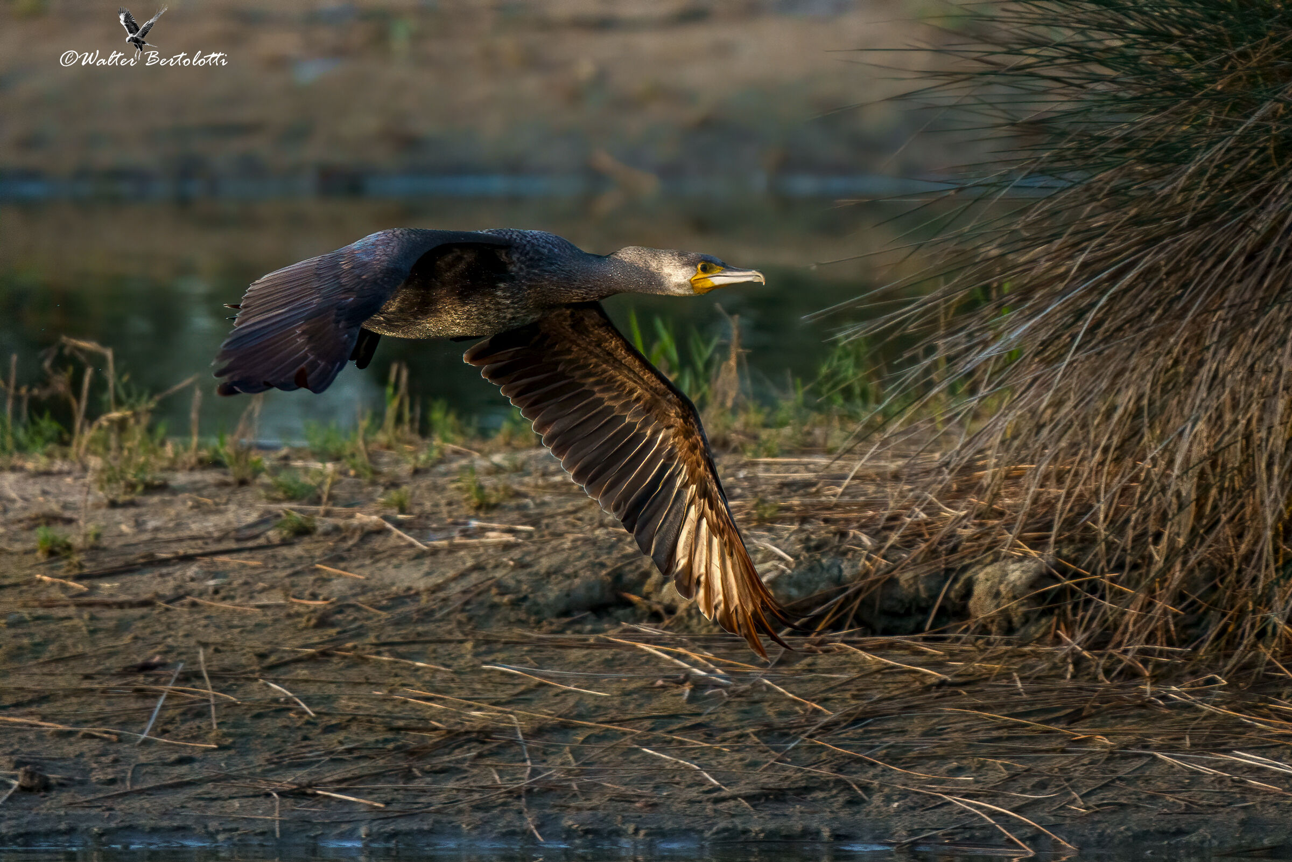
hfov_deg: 3.4
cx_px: 646
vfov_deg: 2.3
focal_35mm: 600
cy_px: 431
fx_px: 21532
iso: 800
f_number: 6.3
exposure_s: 1/2000
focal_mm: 600
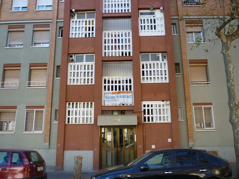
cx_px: 120
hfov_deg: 61.6
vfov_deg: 48.2
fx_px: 200
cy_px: 90
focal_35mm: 29
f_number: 3.3
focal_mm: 5.2
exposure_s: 1/100
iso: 80
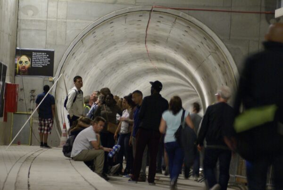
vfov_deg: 10.2
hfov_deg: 15.2
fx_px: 1063
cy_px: 95
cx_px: 142
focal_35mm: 135
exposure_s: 1/4
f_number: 4
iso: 800
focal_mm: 90
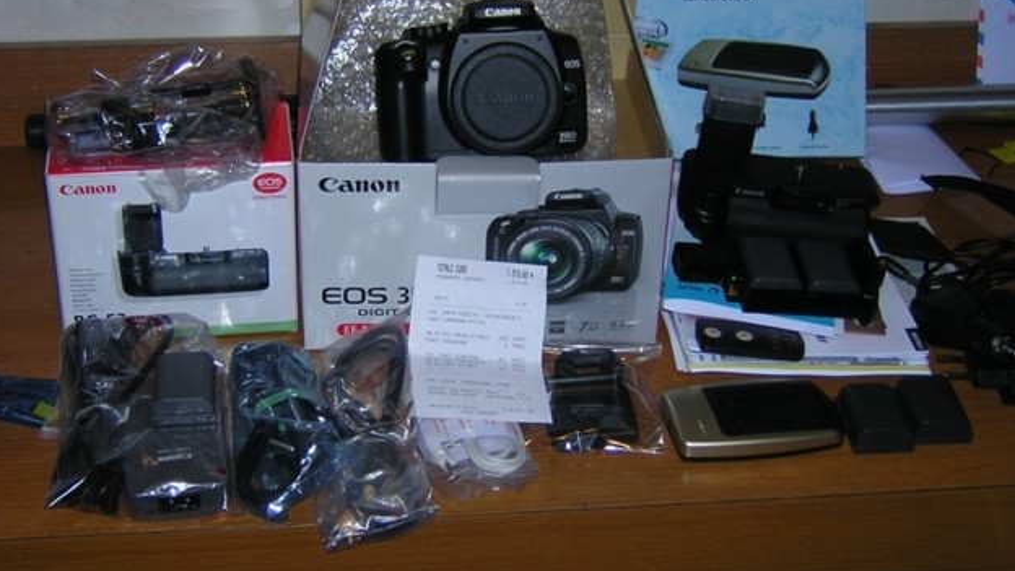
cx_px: 506
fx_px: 1722
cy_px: 220
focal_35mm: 64
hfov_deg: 32.8
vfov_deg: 18.8
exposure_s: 1/60.1
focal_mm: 7.6
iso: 100
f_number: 3.3
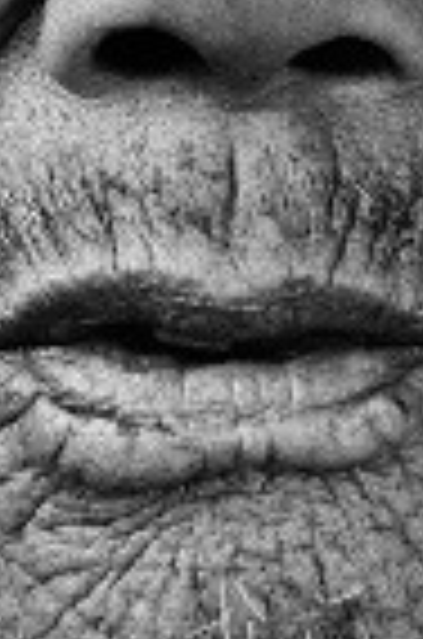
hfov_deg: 5.5
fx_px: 4374
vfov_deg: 8.3
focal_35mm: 247
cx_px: 230
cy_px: -40
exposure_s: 1/250
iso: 500
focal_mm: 70
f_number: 4
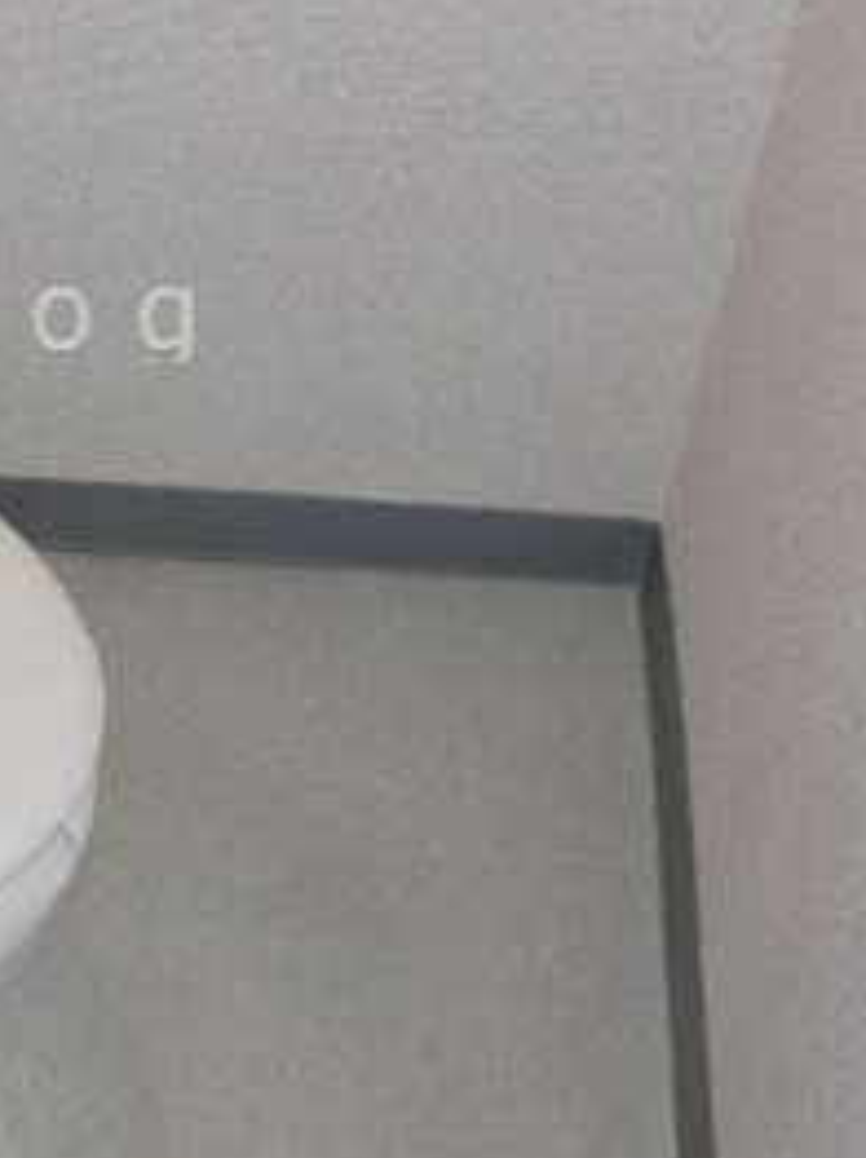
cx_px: -84
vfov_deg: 22.1
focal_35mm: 88
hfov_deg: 16.3
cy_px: 309
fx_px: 2940
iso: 200
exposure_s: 1/60
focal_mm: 6.3
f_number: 2.8
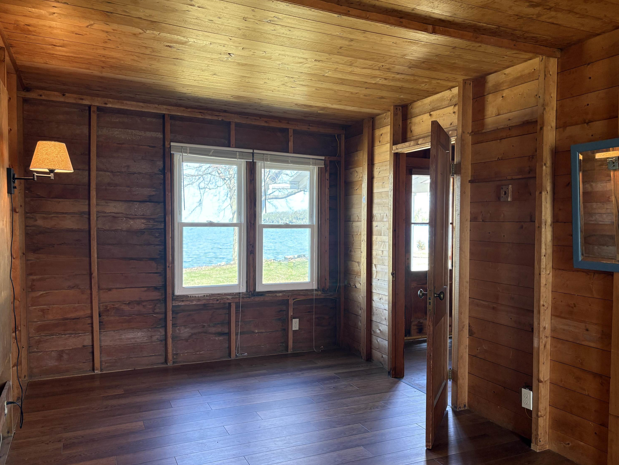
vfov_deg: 51.4
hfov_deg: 65.3
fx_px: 483
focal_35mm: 27
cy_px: 235
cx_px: 310
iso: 160
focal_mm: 5.96
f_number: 1.6
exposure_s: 1/60
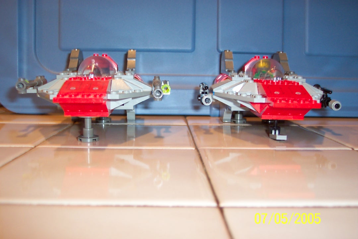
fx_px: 378
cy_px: 120
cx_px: 179
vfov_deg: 35.1
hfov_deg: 50.7
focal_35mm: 38
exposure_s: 1/30
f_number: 2.8
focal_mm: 8
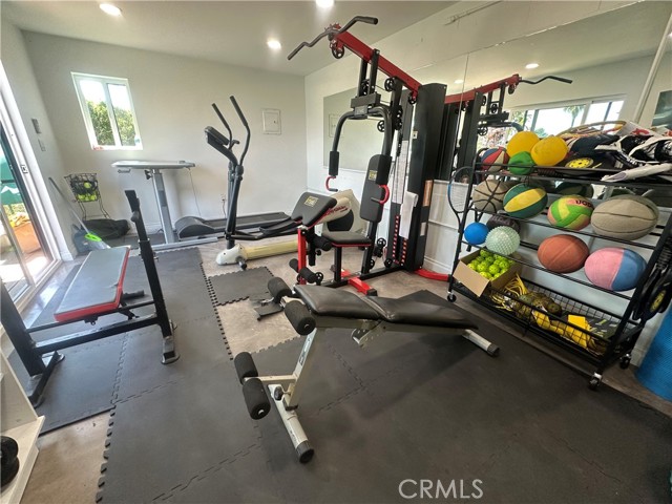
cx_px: 336
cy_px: 252
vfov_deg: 85.7
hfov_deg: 102.1
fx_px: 272
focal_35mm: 14
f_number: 2.2
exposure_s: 1/100
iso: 200
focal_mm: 2.22
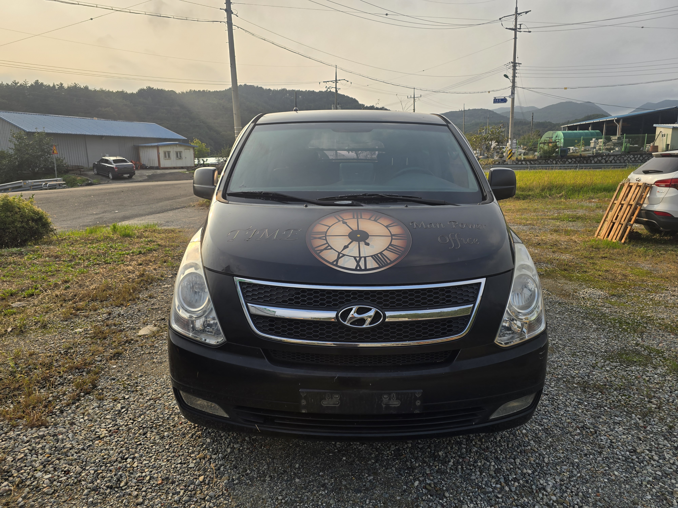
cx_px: 339
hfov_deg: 73.9
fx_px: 450
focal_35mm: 23
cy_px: 254
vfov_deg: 58.9
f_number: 1.7
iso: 12
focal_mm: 6.3
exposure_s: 1/1173
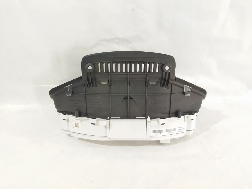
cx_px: 126
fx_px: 197
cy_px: 94
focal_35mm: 27
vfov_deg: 51.4
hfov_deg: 65.3
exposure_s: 1/50
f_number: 1.79
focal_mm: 4.71
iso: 278
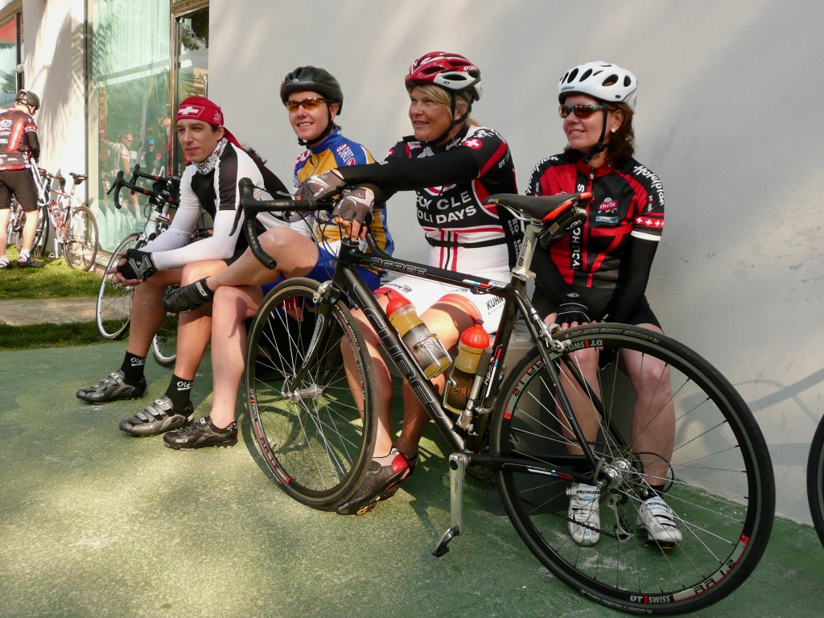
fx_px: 857
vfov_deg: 39.7
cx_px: 412
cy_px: 309
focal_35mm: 36
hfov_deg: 51.4
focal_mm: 5.8
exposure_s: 1/250
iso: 100
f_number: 3.7
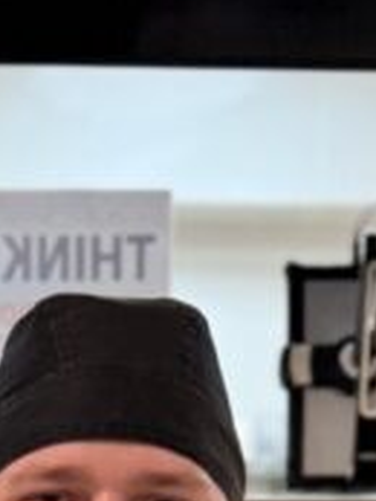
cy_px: 956
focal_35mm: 142
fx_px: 2054
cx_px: 35
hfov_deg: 10.4
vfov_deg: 12.5
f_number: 1.78
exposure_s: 1/100
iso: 125
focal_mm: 6.76
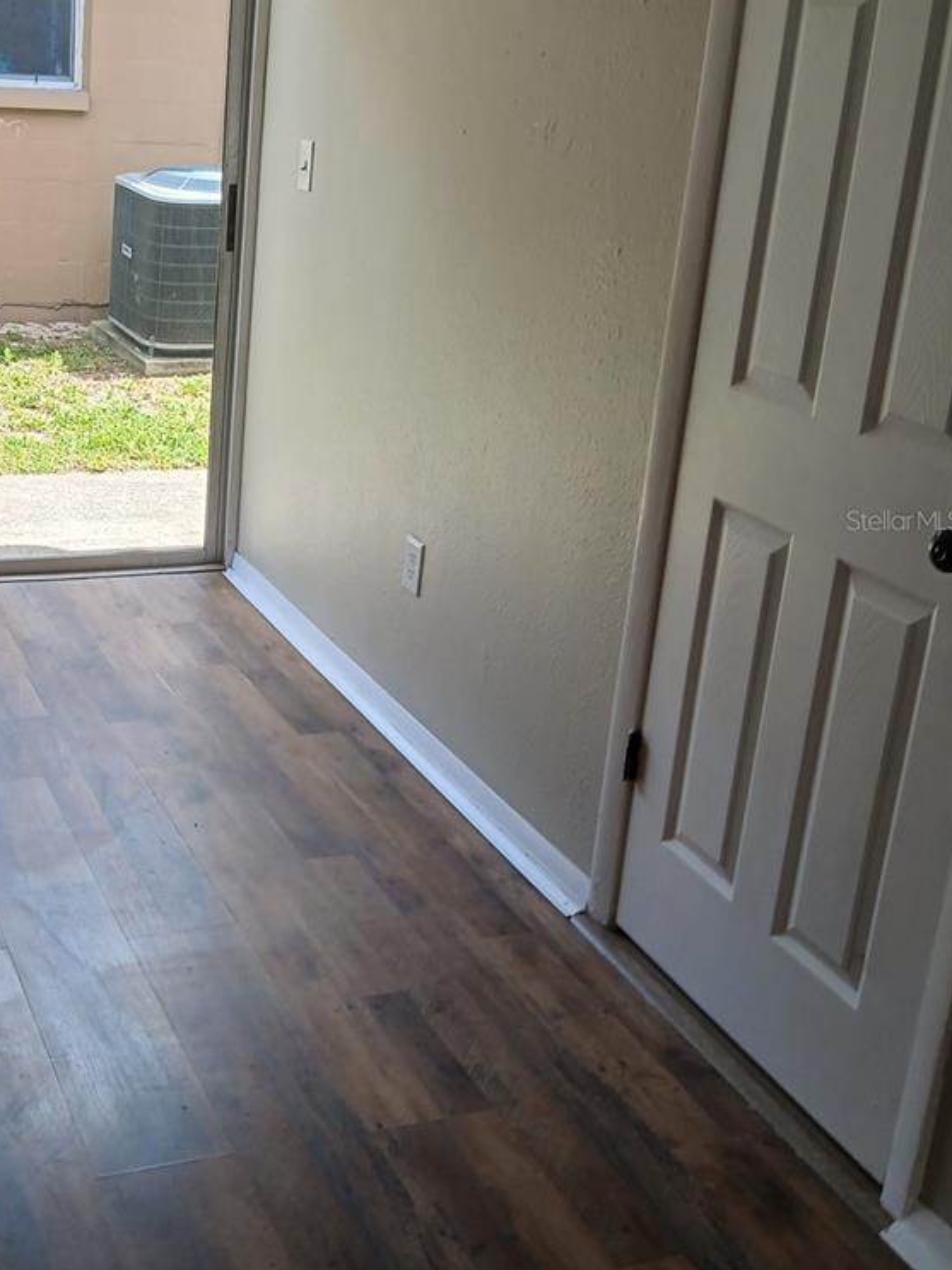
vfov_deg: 44.6
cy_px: 520
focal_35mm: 42
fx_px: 1541
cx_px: 198
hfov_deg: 33.4
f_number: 1.8
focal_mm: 3.98
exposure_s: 1/120
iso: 40
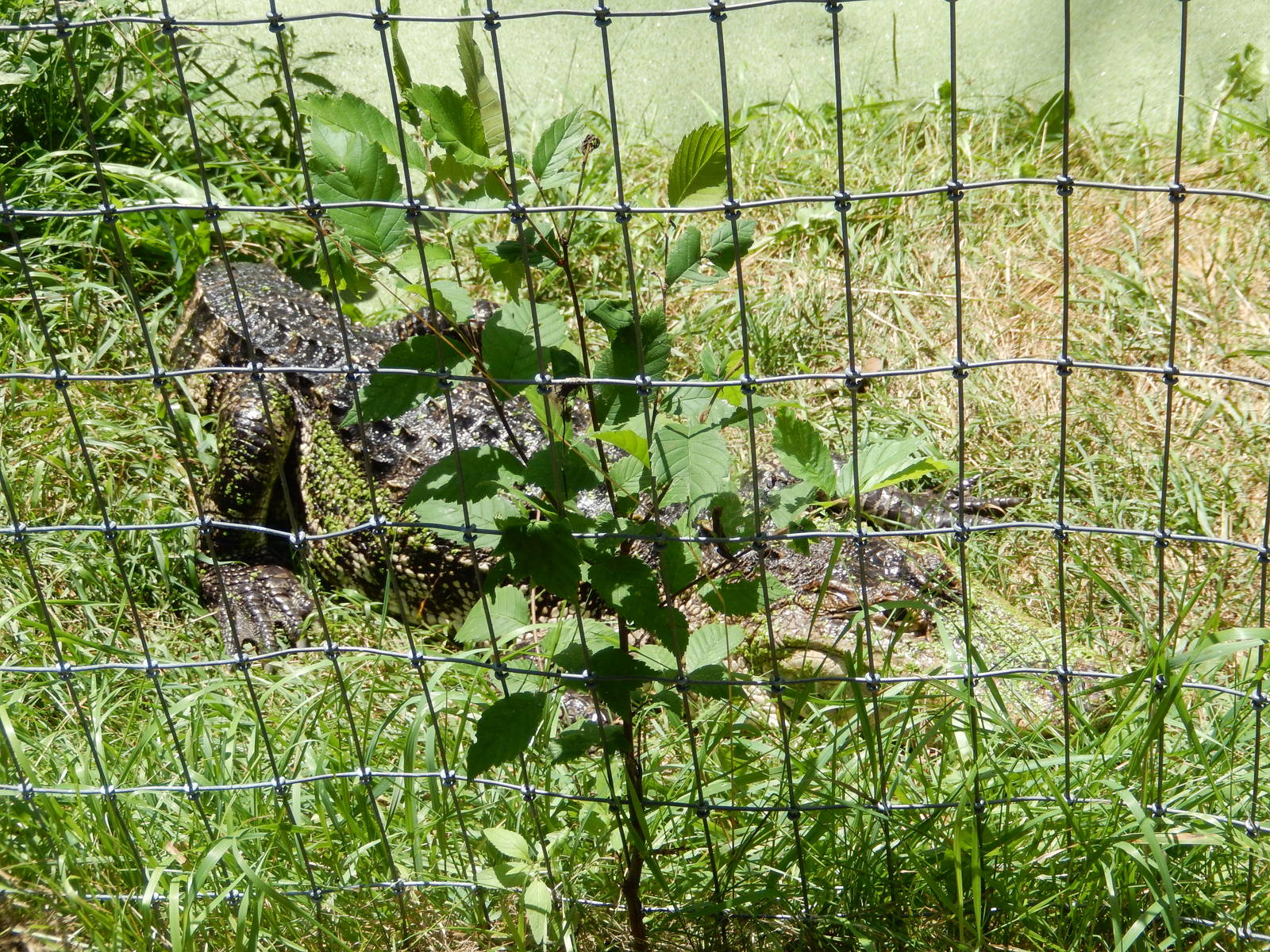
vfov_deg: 20.2
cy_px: 476
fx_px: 2678
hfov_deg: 26.7
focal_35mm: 73
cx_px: 635
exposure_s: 1/320
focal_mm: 13.1
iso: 125
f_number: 4.9
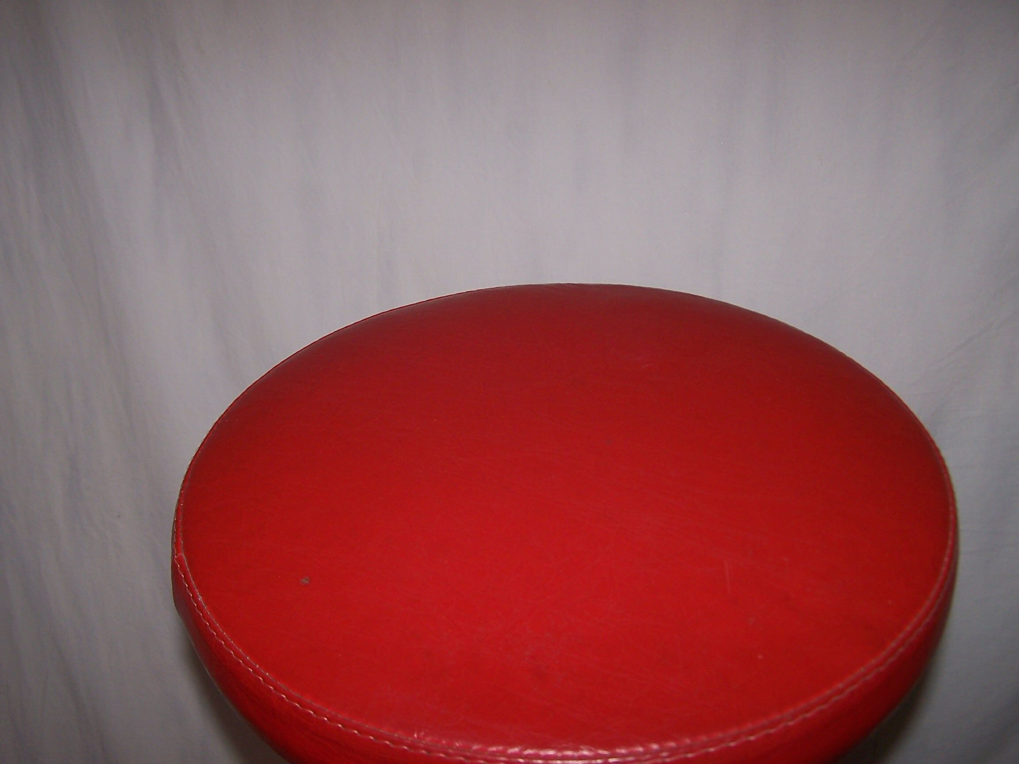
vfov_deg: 37.7
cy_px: 382
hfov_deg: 49.0
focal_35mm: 38
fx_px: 1119
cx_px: 510
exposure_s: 1/60
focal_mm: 6.3
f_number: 2.8
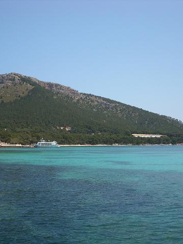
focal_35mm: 47
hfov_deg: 30.8
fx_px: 331
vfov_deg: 40.4
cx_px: 100
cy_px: 122
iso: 64
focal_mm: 5.7
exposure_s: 1/309
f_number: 5.6
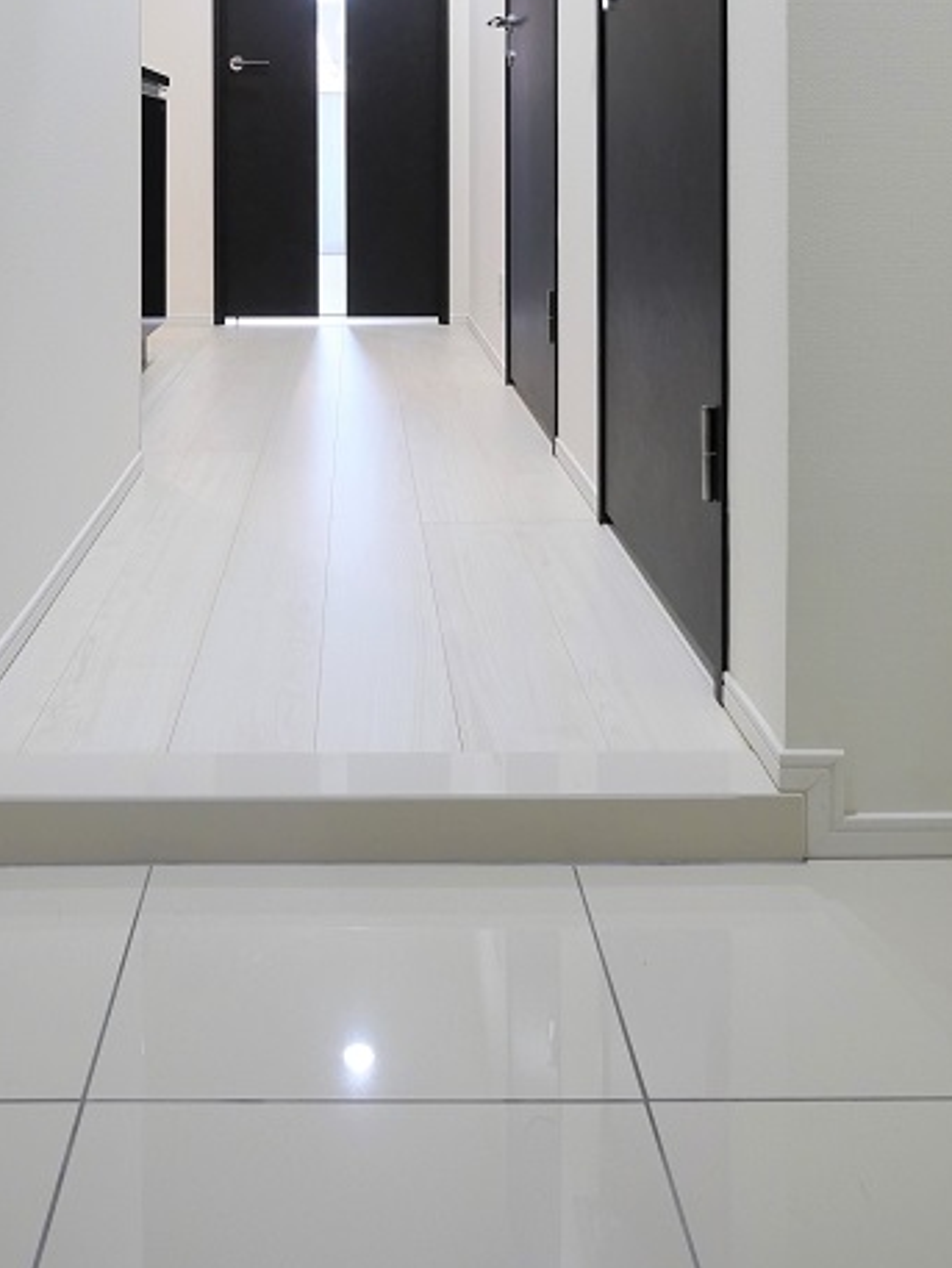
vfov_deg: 53.8
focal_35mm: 30
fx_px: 1100
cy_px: 172
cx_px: 368
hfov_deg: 46.5
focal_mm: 7
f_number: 4
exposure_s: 1/30
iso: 800
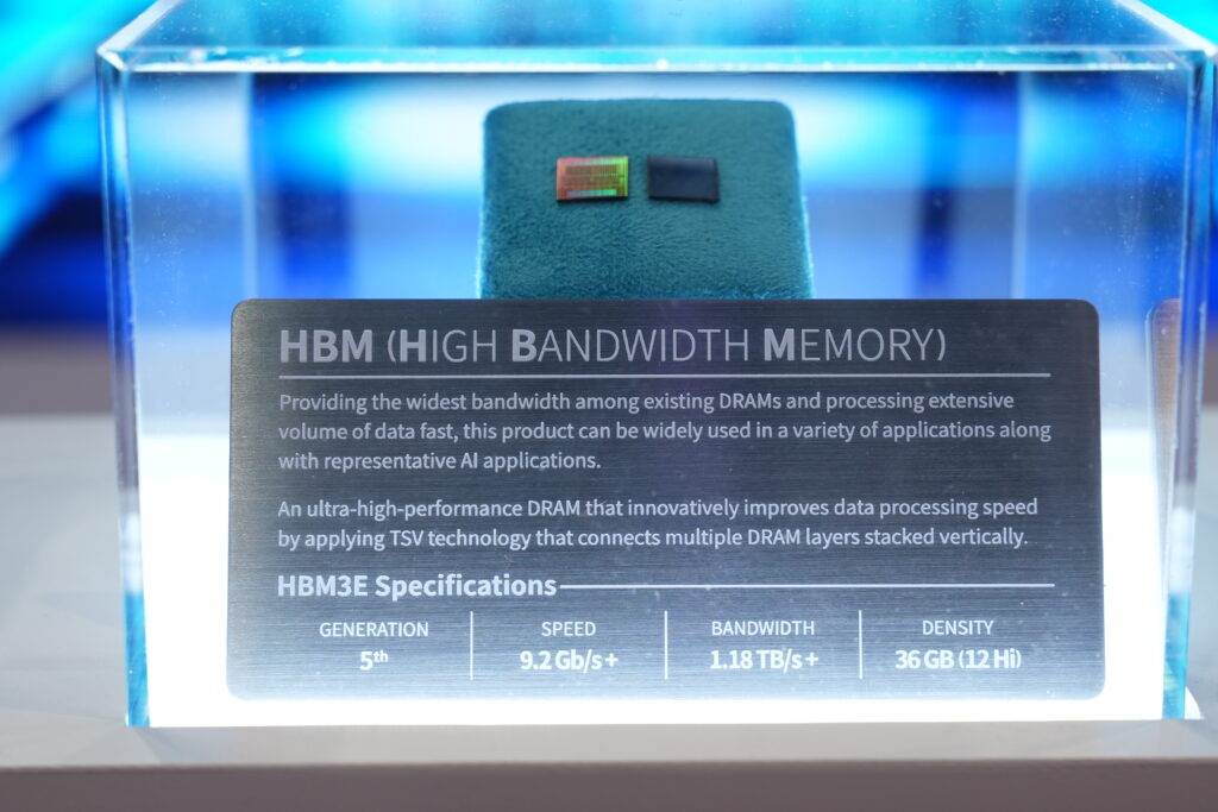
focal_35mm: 82
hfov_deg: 24.8
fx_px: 2775
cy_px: 406
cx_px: 609
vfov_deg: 16.7
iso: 400
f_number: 5
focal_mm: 54.7
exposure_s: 1/60
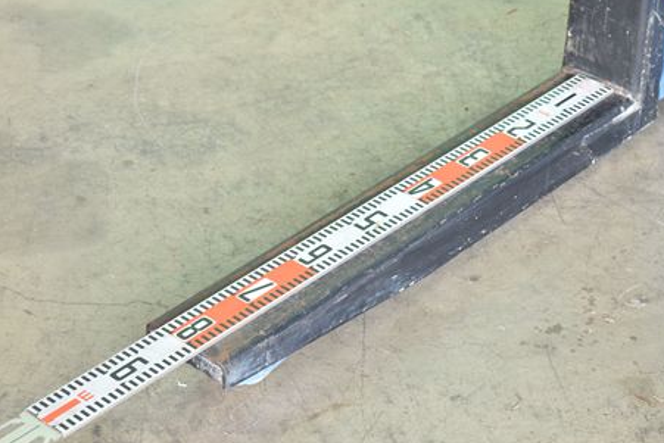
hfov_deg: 22.2
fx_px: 1689
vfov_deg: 14.9
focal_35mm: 92
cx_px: 343
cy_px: 230
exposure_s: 1/80
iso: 1250
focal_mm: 55
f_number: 6.3
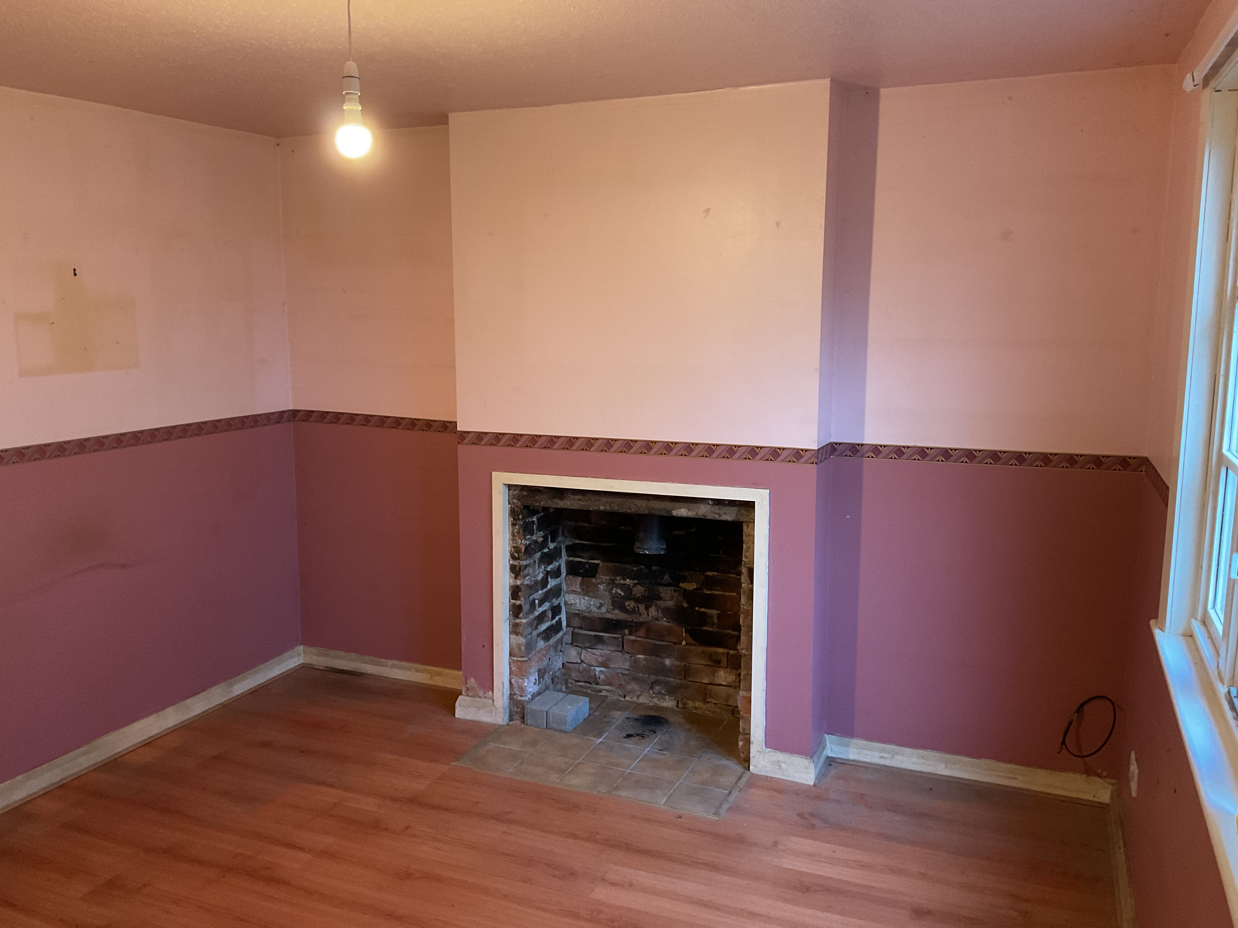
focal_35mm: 29
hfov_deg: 61.7
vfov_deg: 48.2
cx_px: 619
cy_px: 464
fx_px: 1037
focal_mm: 3
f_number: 1.8
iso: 250
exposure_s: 1/50
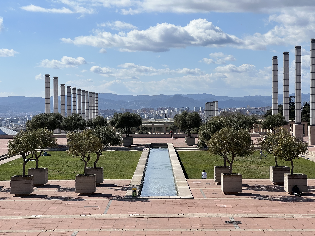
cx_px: 158
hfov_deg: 25.3
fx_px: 701
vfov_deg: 19.1
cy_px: 118
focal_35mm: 77
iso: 32
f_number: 2.8
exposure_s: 1/1876
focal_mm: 9
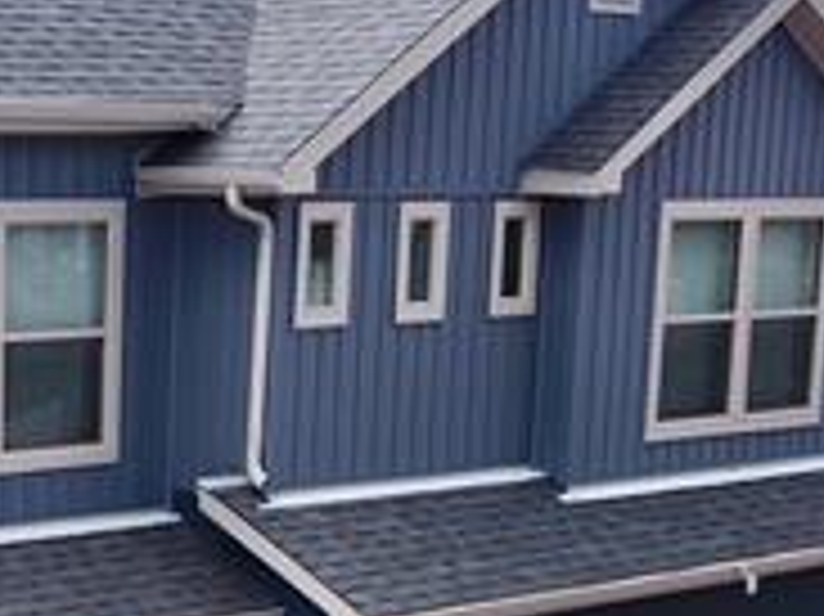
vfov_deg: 15.9
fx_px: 2165
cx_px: -5
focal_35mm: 91
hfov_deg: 20.8
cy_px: 600
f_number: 2.2
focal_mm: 4.73
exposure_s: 1/266
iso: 100
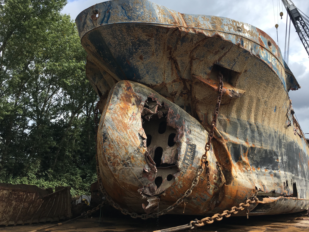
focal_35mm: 34
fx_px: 303
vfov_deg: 41.8
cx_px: 172
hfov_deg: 53.8
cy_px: 113
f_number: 2.2
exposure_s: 1/785
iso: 25
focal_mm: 4.15
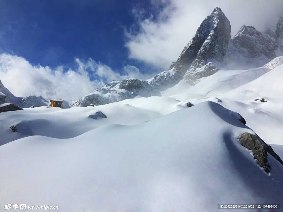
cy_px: 106
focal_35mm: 29
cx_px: 142
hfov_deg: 61.7
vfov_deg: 48.2
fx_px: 237
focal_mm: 4.15
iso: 32
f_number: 2.2
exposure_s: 1/9901
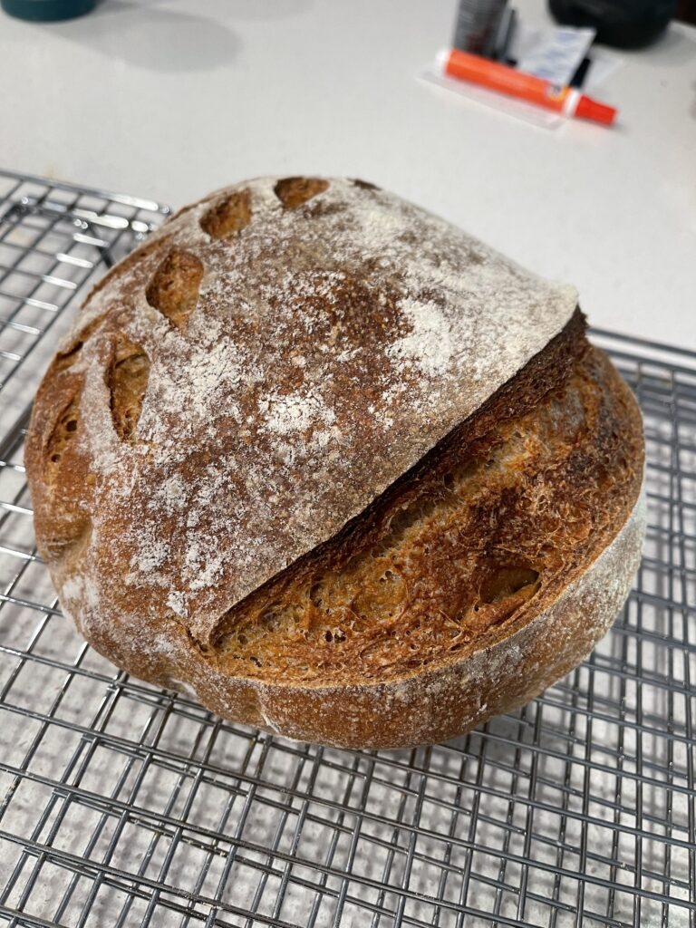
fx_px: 670
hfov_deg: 54.9
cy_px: 464
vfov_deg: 69.4
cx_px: 348
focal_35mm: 25
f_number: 1.6
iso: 125
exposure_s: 1/60
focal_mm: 5.1
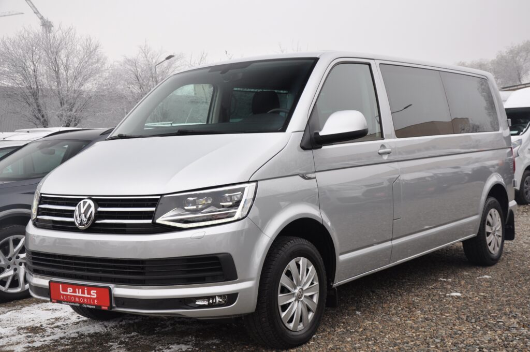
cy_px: 176
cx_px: 265
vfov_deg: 28.0
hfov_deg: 41.2
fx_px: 706
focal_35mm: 48
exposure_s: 1/200
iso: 500
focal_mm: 32
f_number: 7.1
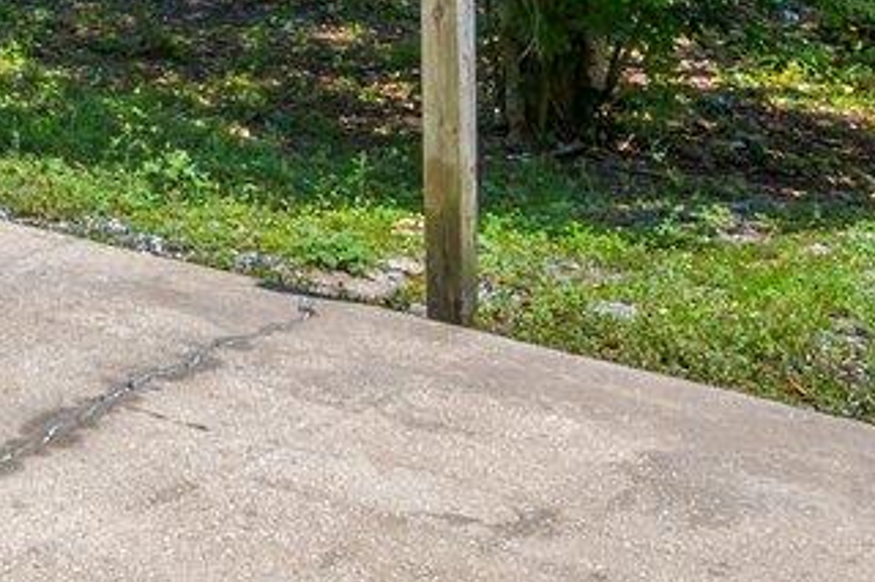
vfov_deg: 13.0
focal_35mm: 96
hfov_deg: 18.3
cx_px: -525
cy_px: -443
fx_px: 2332
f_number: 9
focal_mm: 15
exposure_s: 1/250
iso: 100
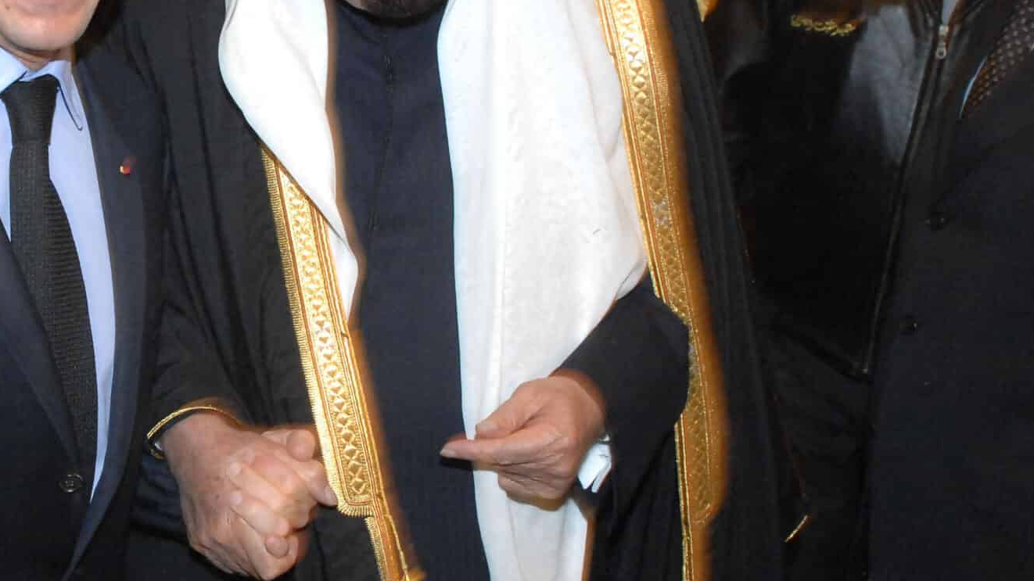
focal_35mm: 58
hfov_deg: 34.8
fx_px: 1594
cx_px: 205
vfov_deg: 20.7
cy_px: 278
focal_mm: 17
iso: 800
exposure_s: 1/60
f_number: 6.7
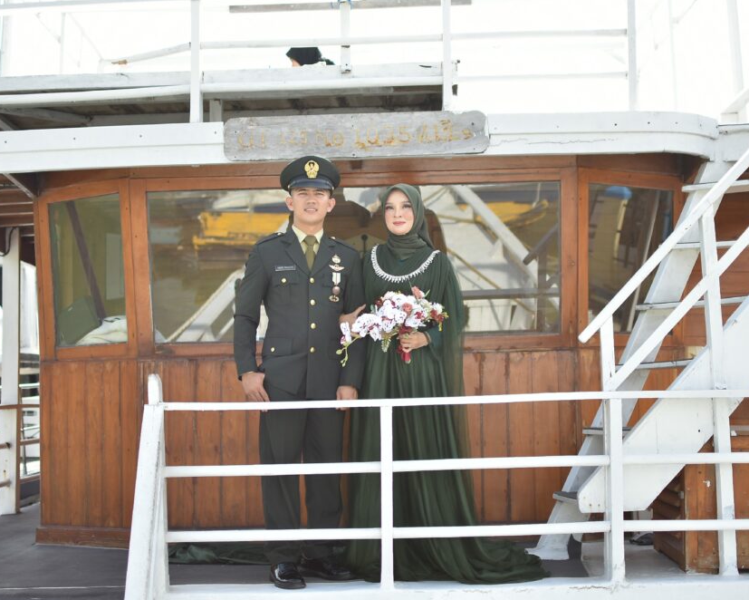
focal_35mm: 60
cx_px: 369
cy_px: 300
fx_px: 1321
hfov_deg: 31.7
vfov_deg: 25.6
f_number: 2
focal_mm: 35
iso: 100
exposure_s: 1/1250
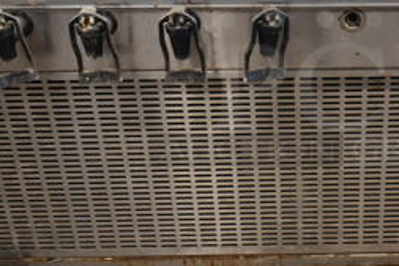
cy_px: 83
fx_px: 721
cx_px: 325
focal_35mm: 65
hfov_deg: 30.1
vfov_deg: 20.9
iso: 800
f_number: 3.5
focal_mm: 18
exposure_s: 1/30
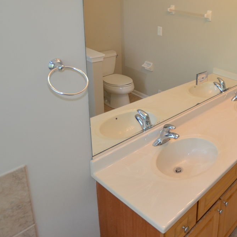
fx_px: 240
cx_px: 229
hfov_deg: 45.5
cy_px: 54
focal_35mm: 31
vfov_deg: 50.0
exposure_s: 1/60
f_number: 4
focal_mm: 10
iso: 320
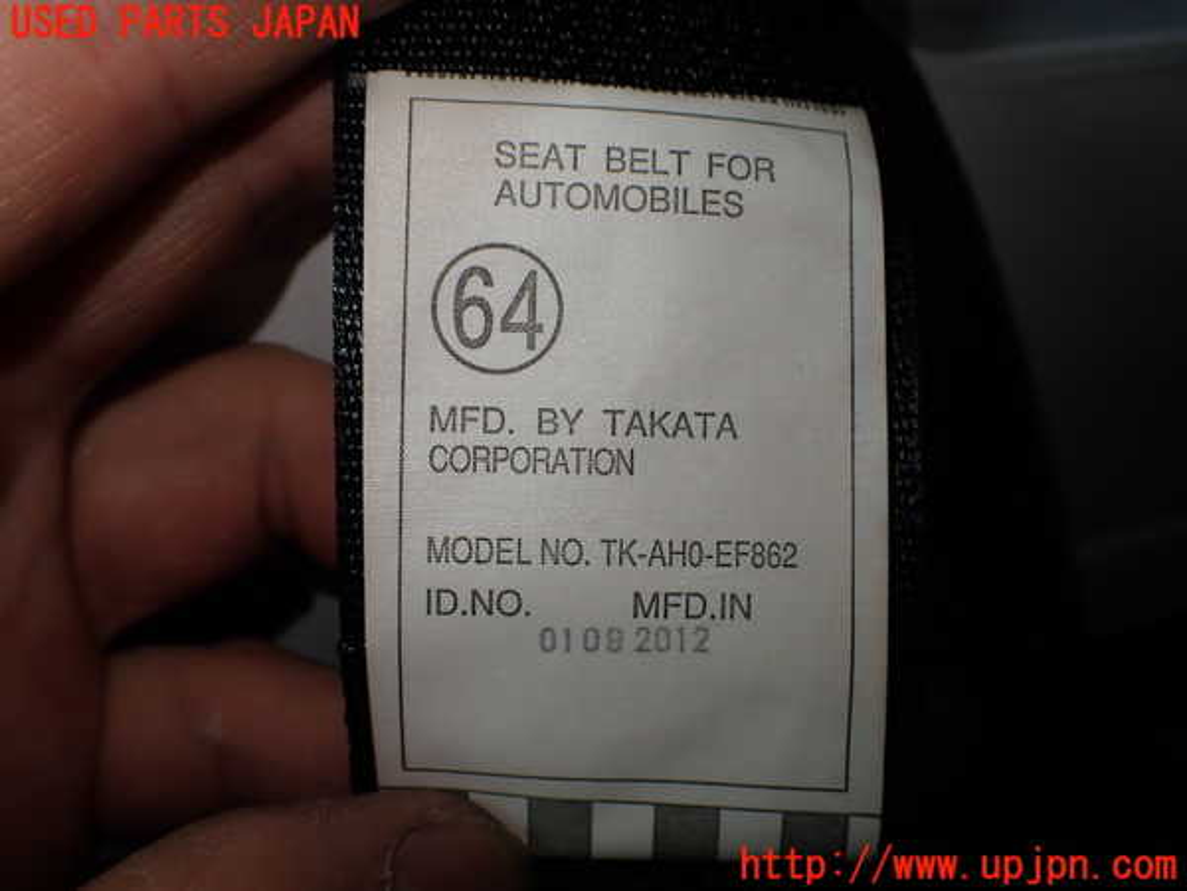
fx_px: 1029
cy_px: 446
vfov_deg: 46.8
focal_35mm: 30
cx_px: 594
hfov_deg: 60.0
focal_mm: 5.4
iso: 100
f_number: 3.2
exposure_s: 1/160
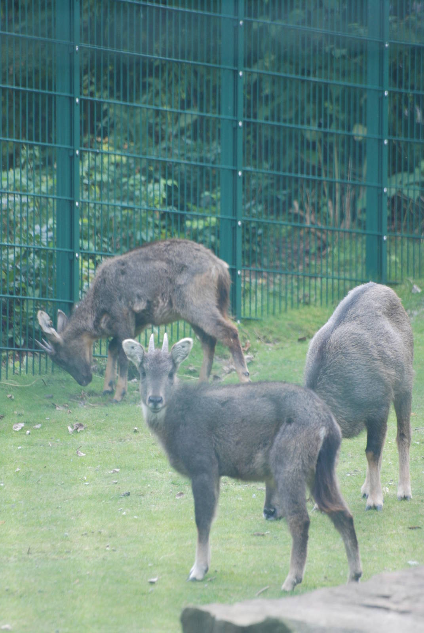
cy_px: 316
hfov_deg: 3.1
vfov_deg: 4.6
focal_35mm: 450
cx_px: 212
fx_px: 7927
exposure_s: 1/200
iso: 400
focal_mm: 300
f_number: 5.6
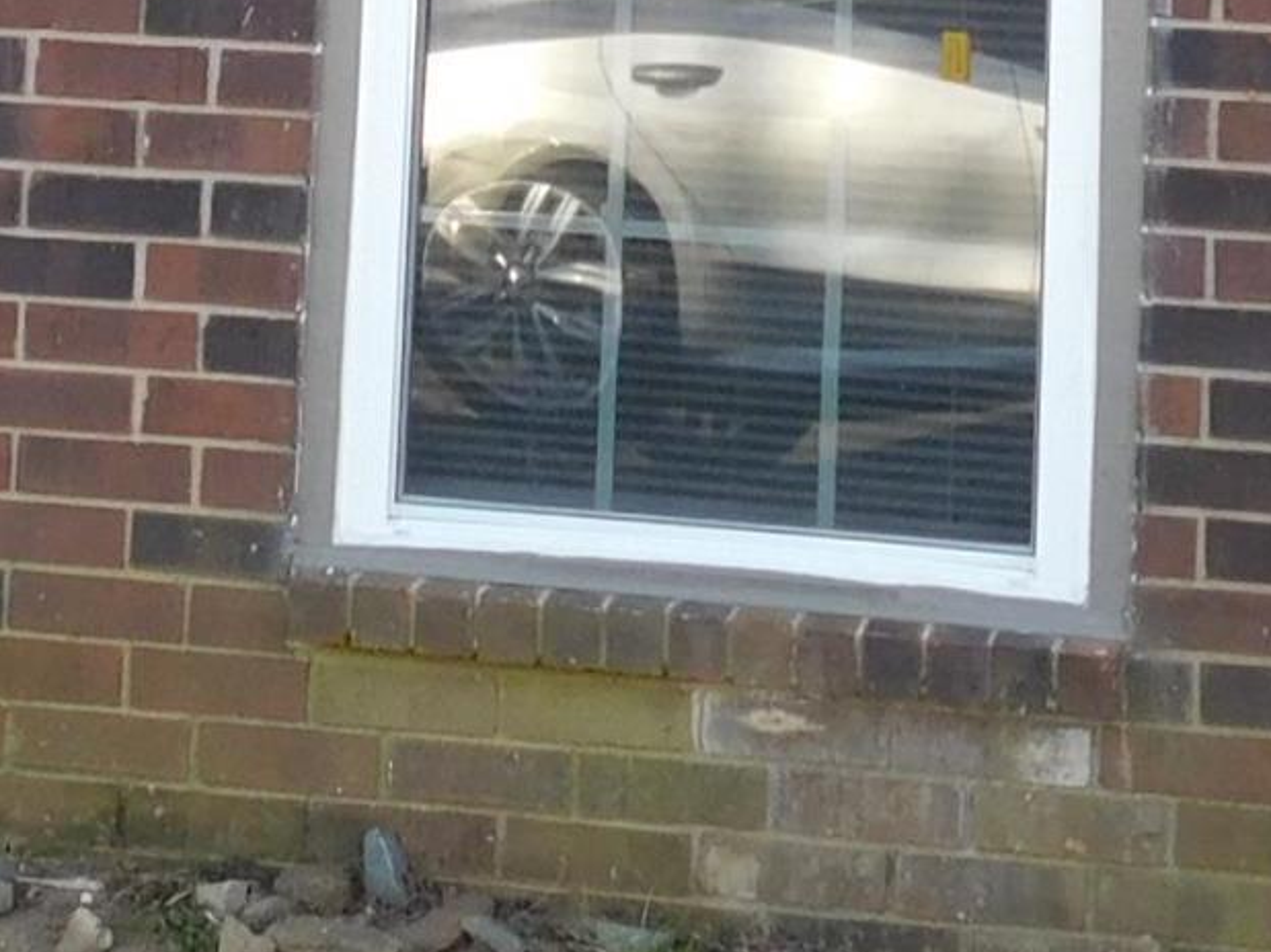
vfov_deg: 9.2
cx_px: 392
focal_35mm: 149
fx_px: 5470
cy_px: -1149
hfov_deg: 13.2
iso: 125
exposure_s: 1/200
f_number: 3.2
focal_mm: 5.3
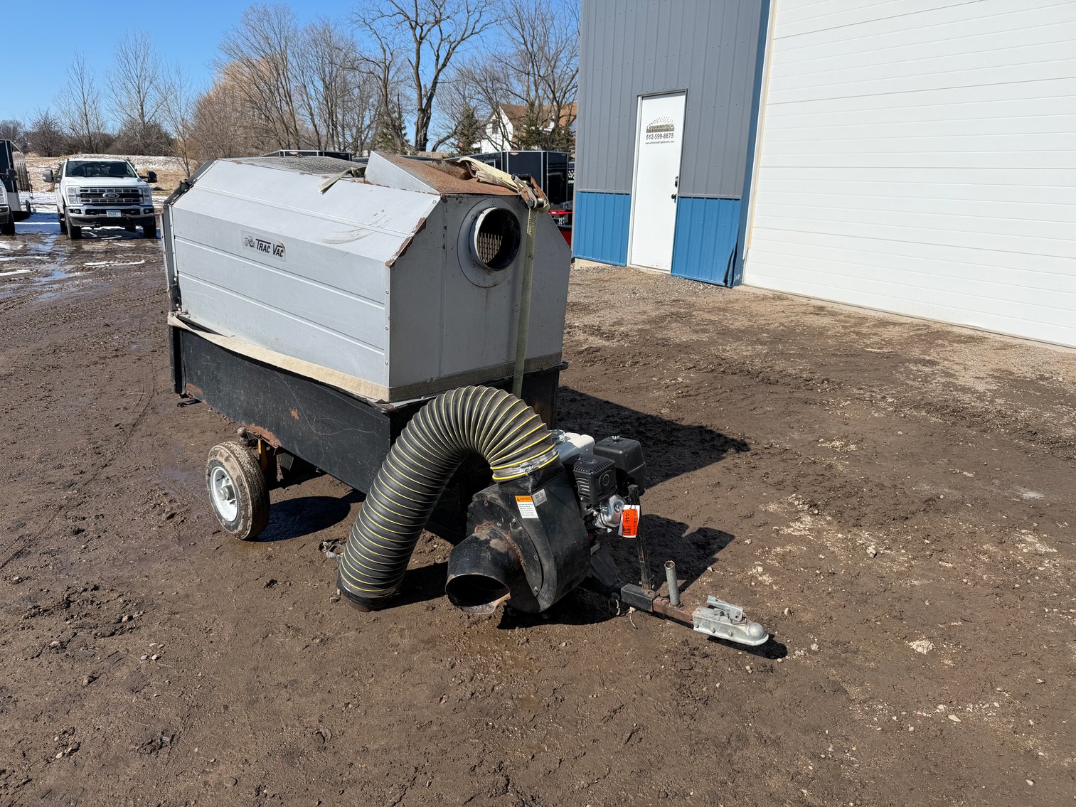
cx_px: 538
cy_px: 404
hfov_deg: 71.6
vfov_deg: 56.8
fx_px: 746
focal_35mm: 24
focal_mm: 6.76
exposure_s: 1/5319
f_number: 1.78
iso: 80
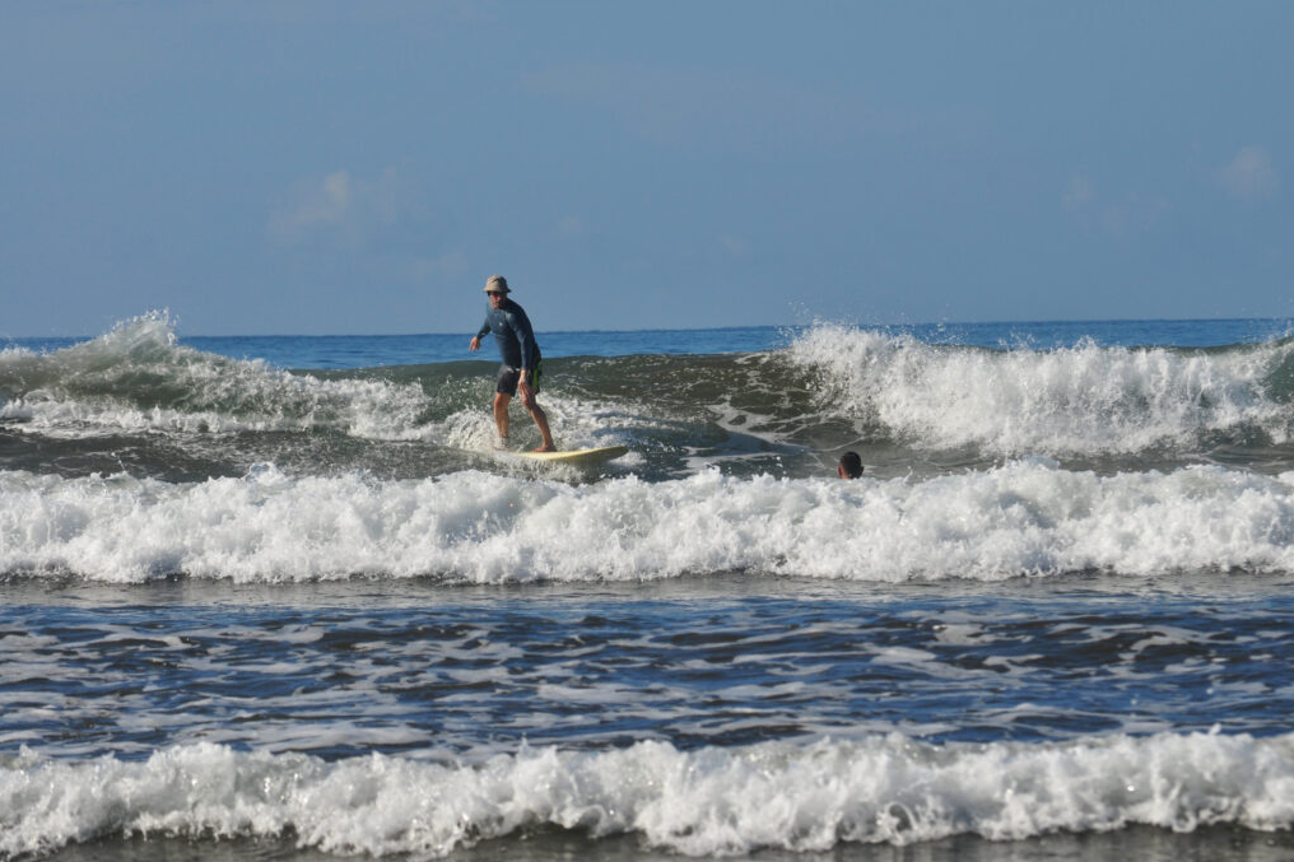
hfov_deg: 6.8
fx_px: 10853
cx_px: 651
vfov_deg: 4.5
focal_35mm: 302
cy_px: 432
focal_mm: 200
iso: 200
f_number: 11
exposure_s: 1/500
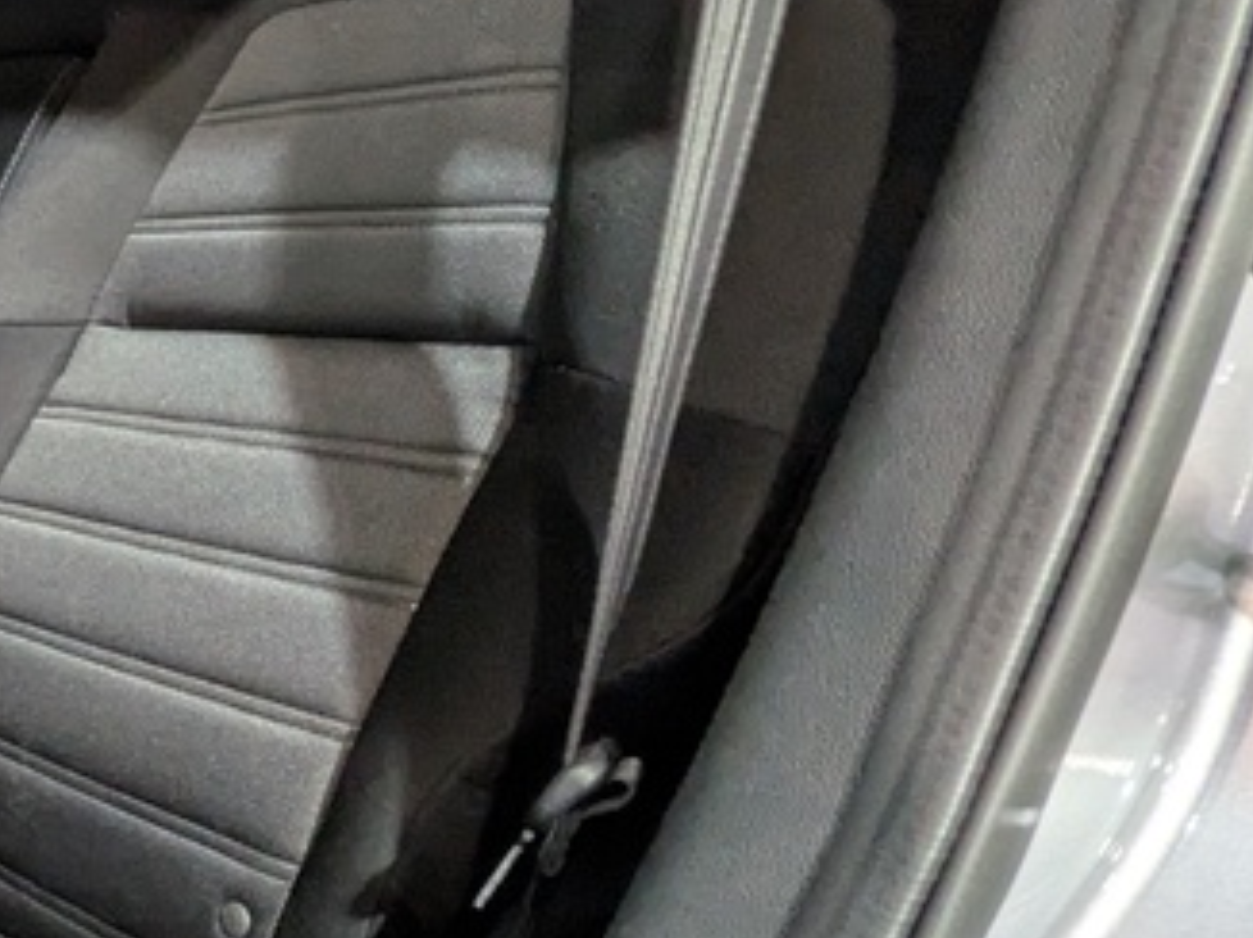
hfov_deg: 29.1
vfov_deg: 32.8
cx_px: -573
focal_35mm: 44
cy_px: 534
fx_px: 1592
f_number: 2.2
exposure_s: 1/20
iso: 178
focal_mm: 1.83
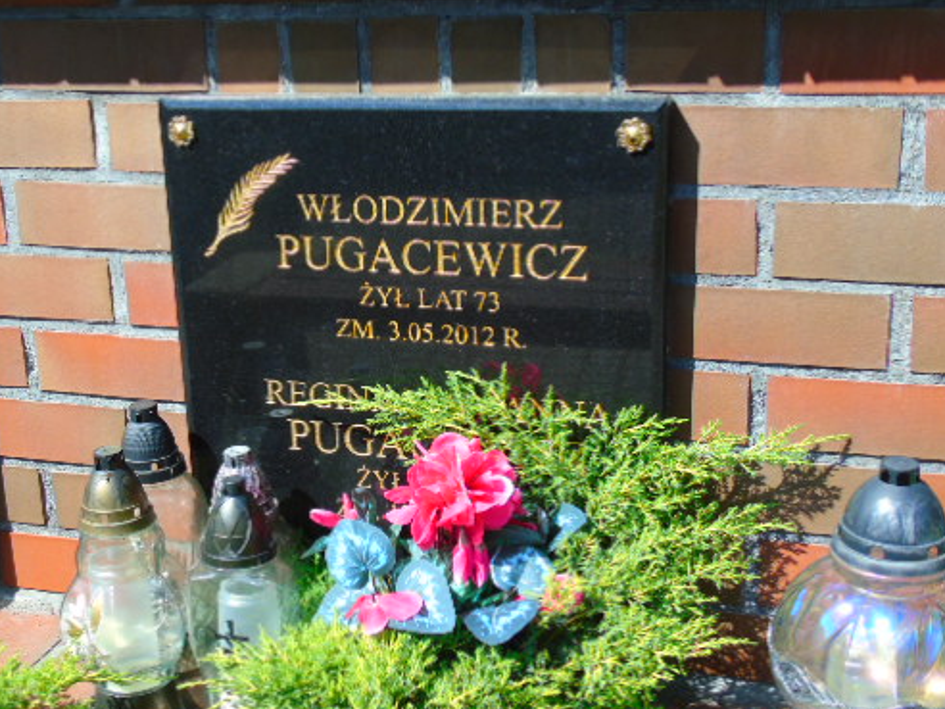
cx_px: 384
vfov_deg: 28.0
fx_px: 1420
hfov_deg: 36.7
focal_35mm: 52
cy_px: 400
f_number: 3.9
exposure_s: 1/320
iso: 80
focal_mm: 7.1
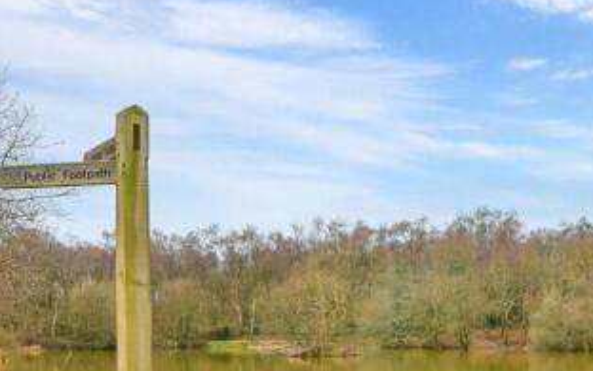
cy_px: 334
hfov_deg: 43.1
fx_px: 727
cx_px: 438
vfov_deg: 27.6
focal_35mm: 45
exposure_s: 1/60
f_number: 8
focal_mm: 14
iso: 160
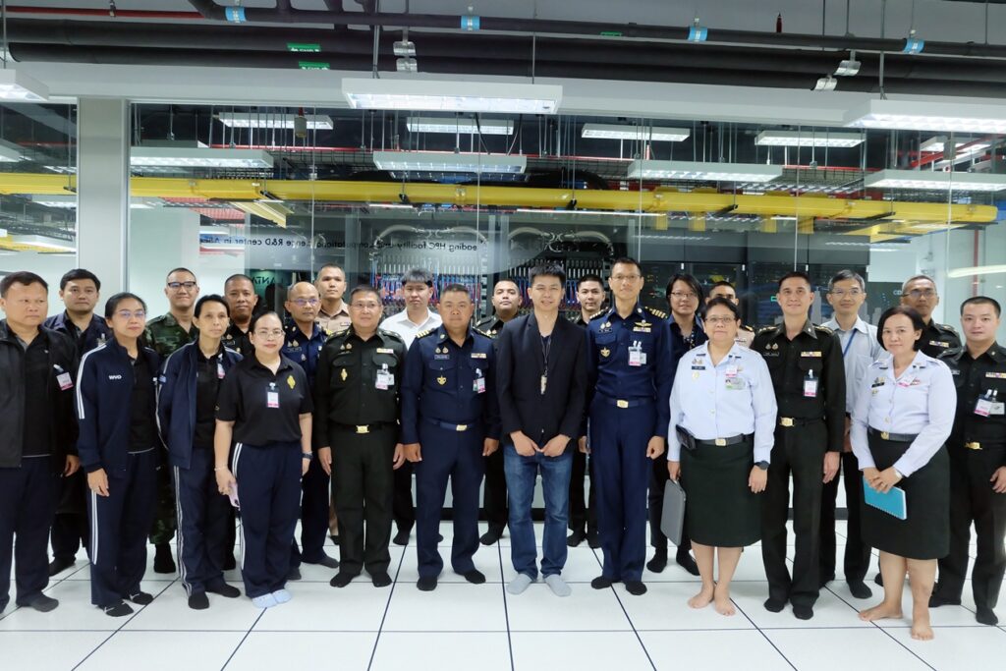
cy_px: 336
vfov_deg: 53.1
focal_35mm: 24
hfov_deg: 73.7
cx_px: 503
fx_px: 671
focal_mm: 16
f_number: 3.5
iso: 2500
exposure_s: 1/60
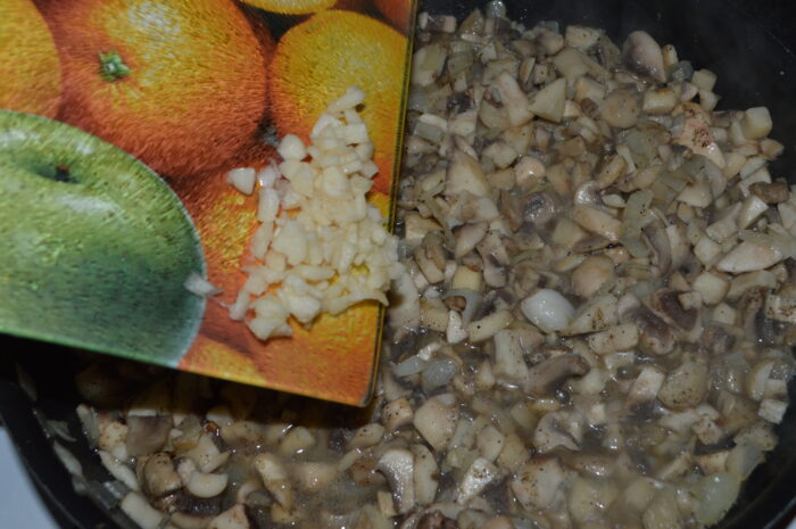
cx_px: 398
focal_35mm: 45
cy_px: 264
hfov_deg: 43.6
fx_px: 994
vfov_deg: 29.8
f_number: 8
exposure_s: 1/60
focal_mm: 30
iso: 100
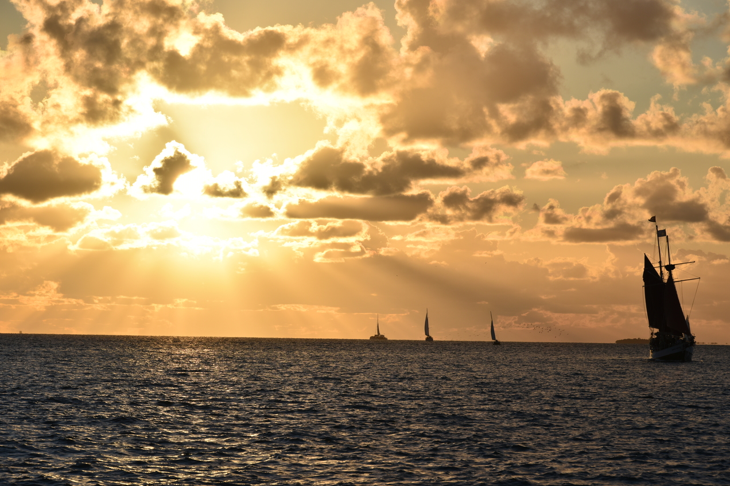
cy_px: 242
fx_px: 3062
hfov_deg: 13.6
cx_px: 364
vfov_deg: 9.1
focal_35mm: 151
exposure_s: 1/500
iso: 100
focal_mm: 150
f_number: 11
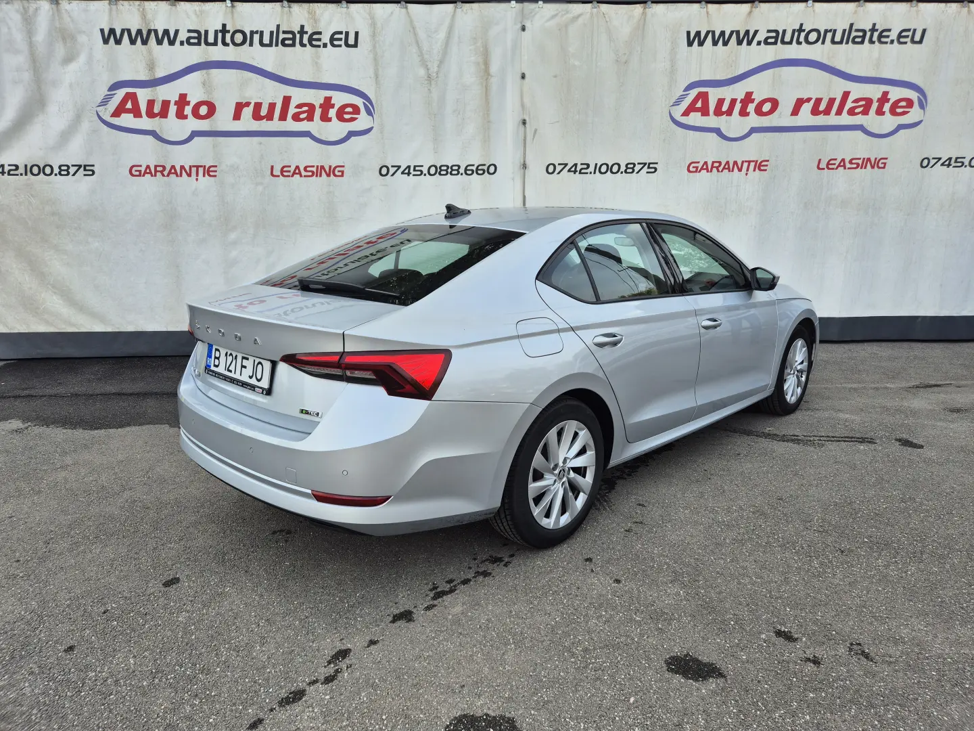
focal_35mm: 23
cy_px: 366
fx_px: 647
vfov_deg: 58.9
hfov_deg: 73.9
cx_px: 487
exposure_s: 1/548
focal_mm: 5.4
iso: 25
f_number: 1.8
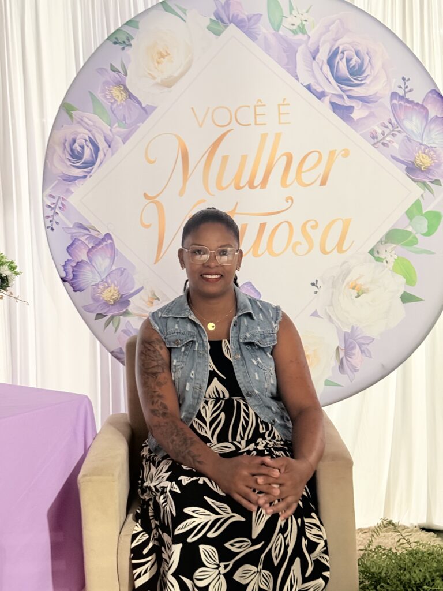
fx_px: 819
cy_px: 296
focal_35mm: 48
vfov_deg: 39.7
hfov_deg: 30.3
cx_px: 222
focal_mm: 6.76
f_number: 1.78
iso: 500
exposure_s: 1/30
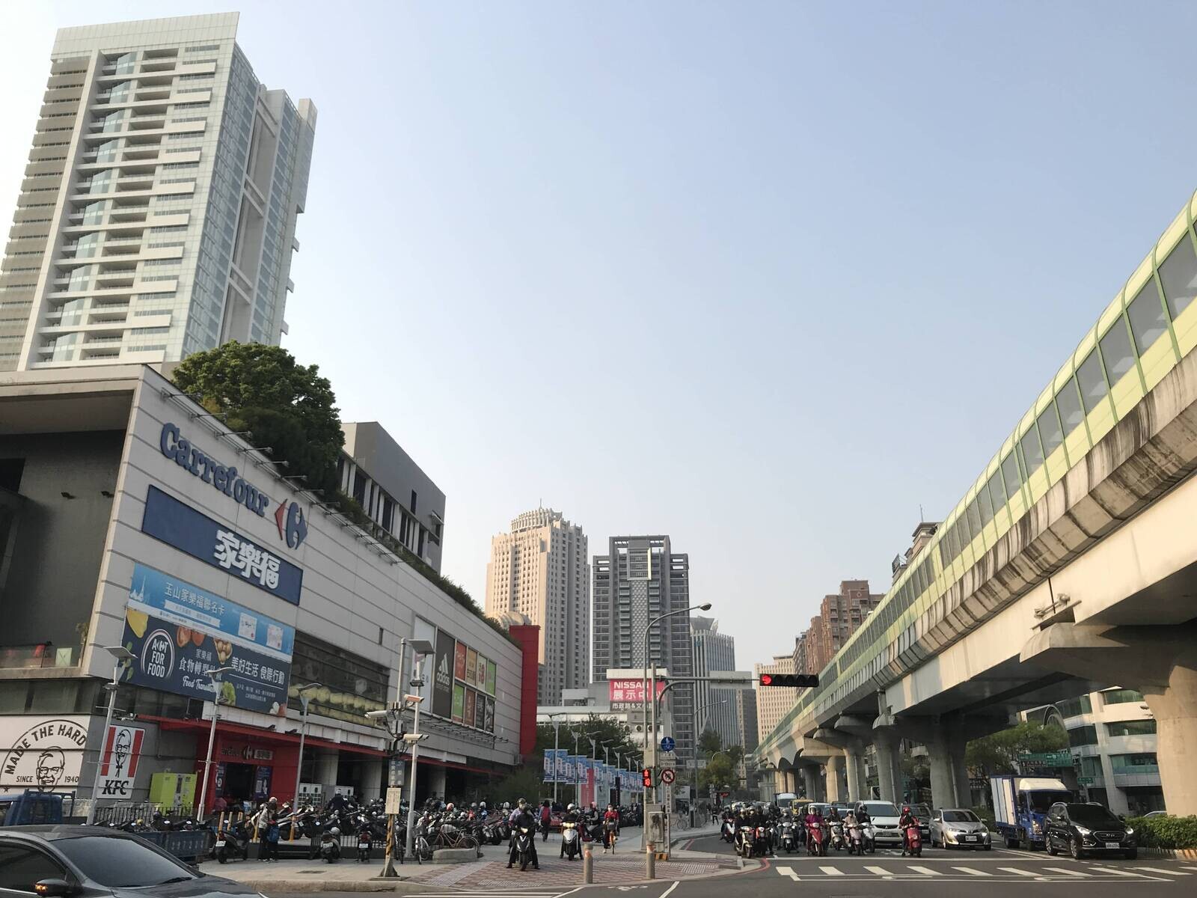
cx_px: 598
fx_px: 968
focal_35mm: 28
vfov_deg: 49.7
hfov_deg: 63.4
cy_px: 449
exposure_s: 1/1168
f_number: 1.8
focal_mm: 3.99
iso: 20
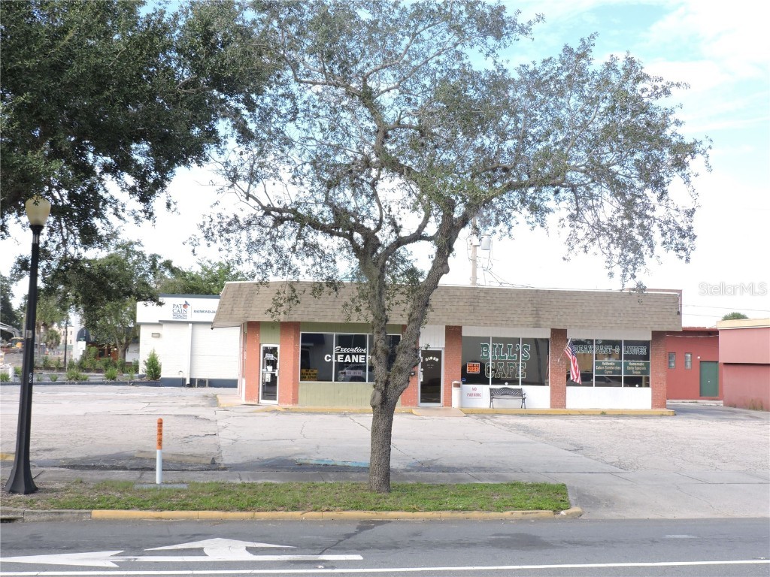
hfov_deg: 43.9
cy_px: 288
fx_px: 956
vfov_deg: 33.6
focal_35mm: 43
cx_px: 385
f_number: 3.4
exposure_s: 1/500
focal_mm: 7.7
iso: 200
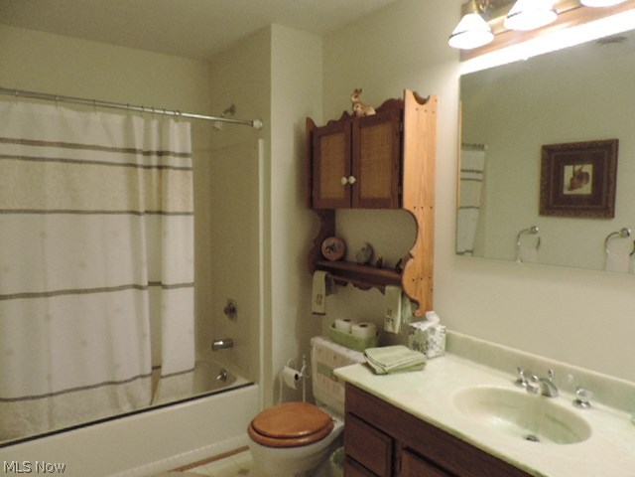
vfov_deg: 56.8
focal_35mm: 24
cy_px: 238
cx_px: 318
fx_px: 440
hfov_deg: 71.6
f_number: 3
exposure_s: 1/25
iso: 400
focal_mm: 4.3
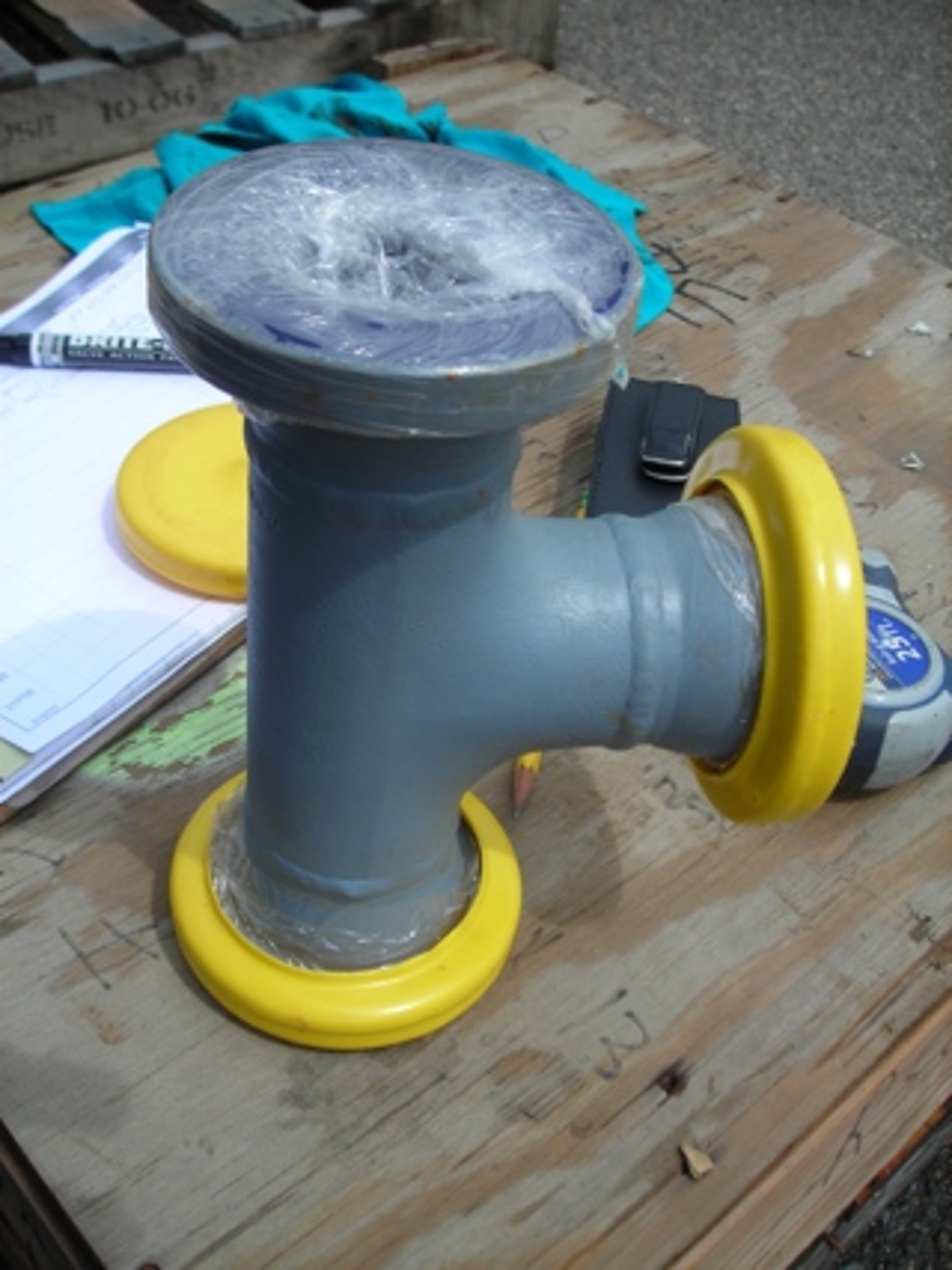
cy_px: 635
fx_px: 1394
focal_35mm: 38
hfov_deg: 37.7
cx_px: 476
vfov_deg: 49.0
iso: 50
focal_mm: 6.3
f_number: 6.4
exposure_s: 1/213
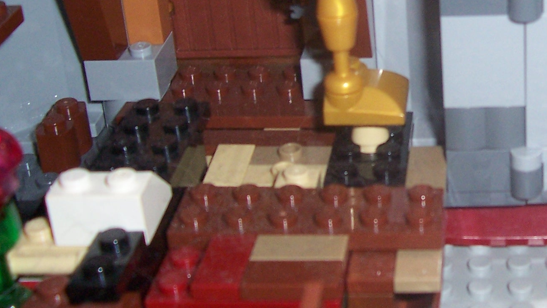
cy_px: 30
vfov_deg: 16.3
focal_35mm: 73
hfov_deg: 27.5
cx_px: 531
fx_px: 1059
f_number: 2.7
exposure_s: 1/60
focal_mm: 5.6
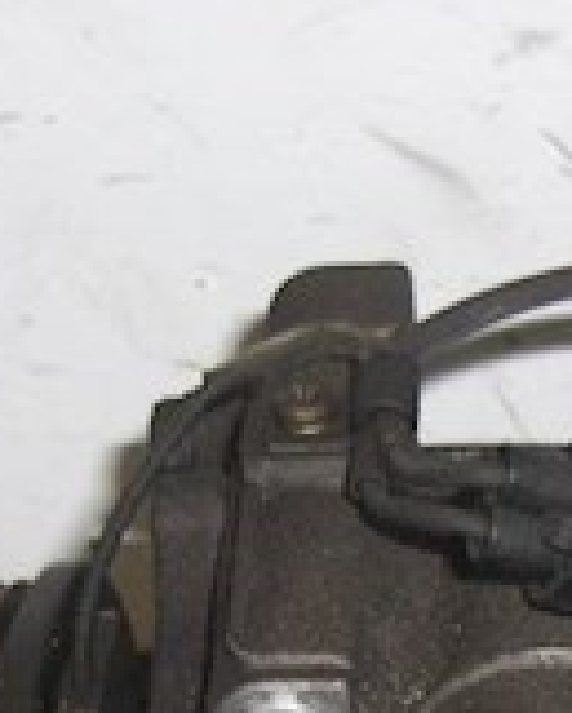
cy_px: 1014
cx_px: 501
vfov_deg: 12.6
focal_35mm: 147
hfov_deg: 10.5
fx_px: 3108
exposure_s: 1/60
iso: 80
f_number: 2.8
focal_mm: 7.9
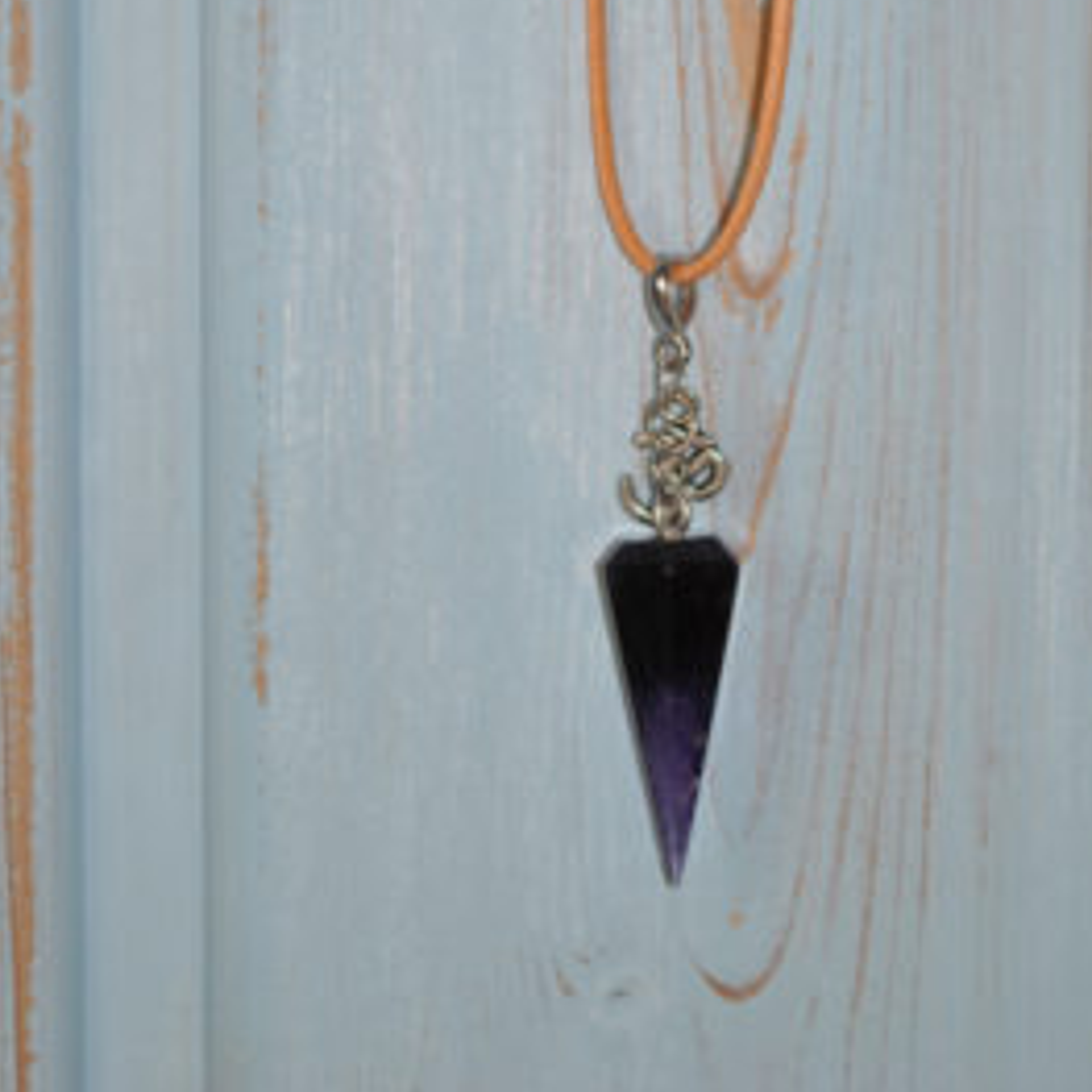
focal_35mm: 229
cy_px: 166
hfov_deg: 7.7
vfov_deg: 7.6
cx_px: 615
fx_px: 8163
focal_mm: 105
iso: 200
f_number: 3.2
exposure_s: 1/60
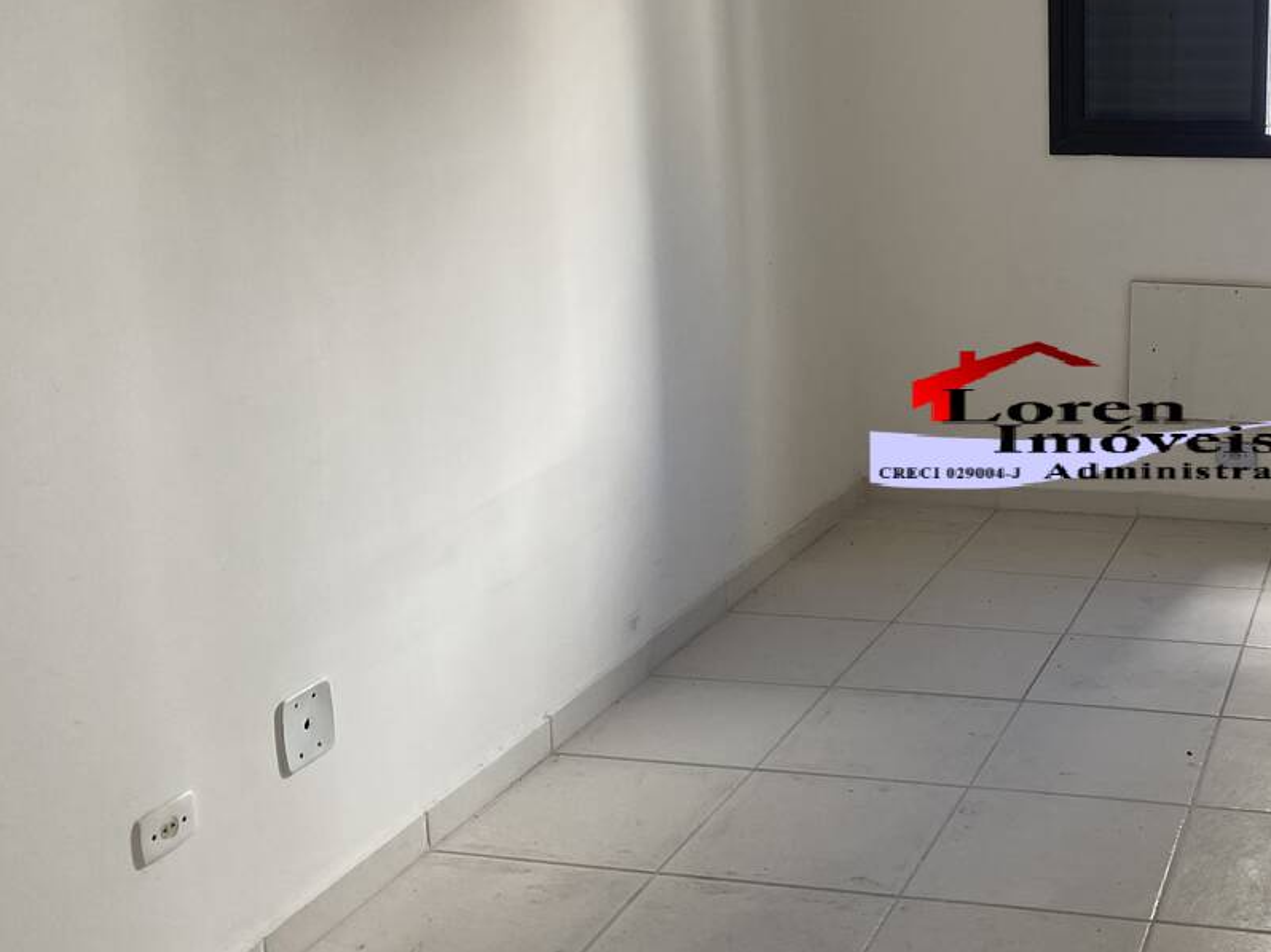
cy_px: 411
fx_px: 1725
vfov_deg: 30.8
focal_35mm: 47
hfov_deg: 38.1
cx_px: 1108
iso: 80
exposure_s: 1/121
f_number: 1.8
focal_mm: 4.25
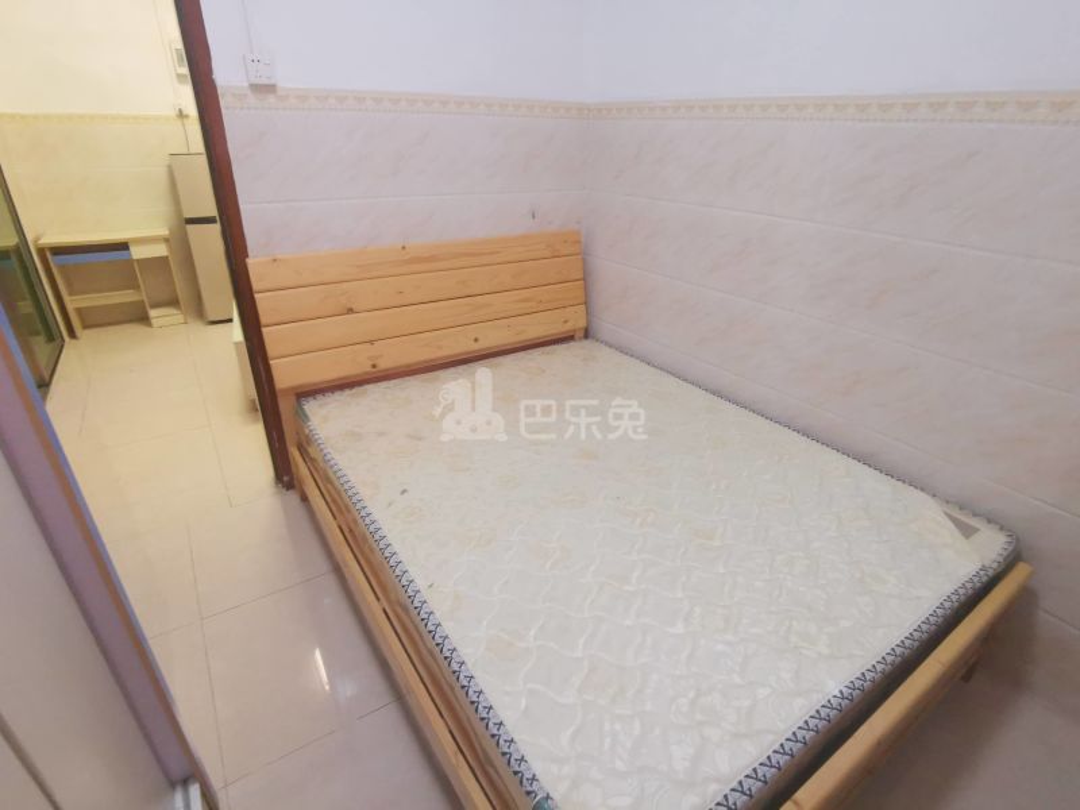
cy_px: 405
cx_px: 540
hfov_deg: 91.0
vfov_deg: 74.7
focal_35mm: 17
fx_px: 530
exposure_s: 1/33.3
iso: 320
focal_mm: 2.26
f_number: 2.2
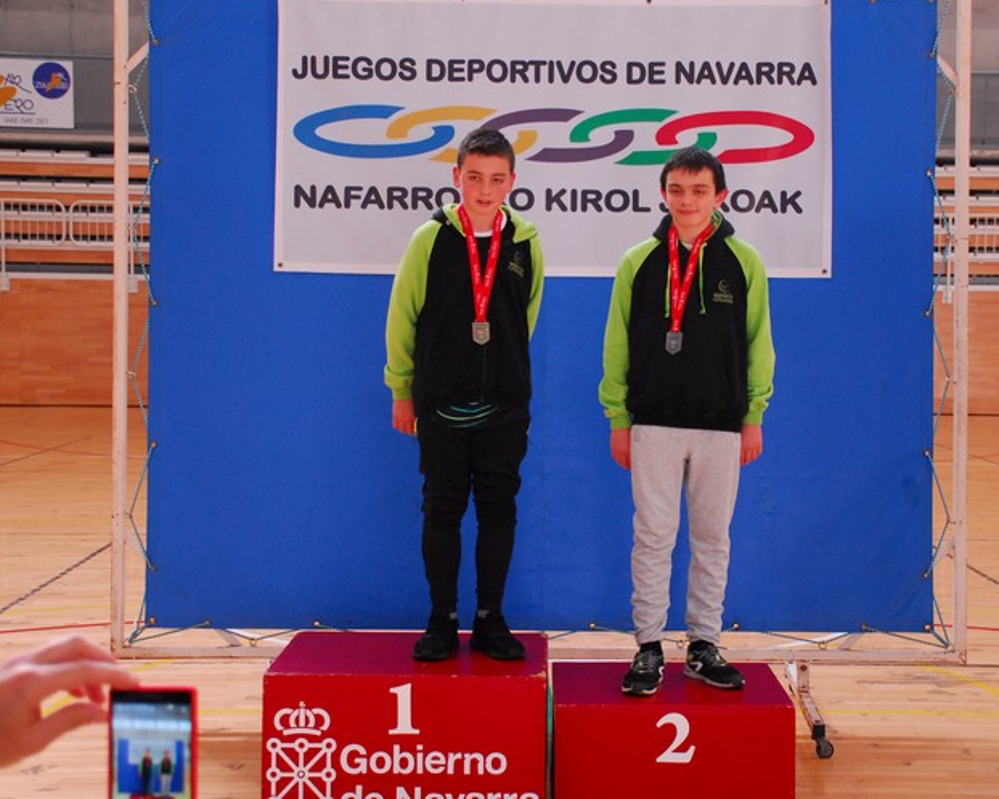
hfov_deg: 32.4
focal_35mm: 58
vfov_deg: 26.2
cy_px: 383
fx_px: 1715
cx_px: 570
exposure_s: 1/80
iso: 800
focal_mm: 32
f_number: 4
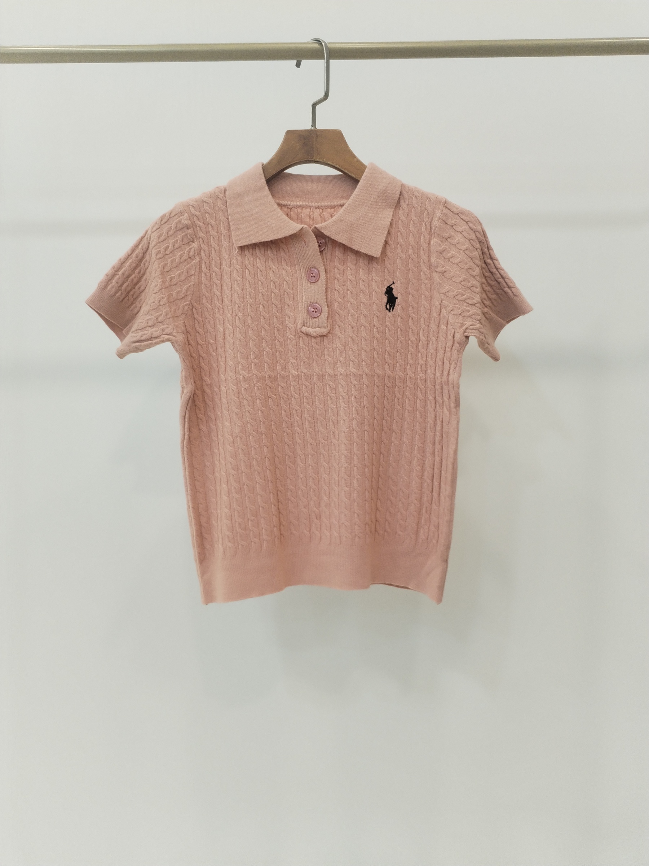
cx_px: 324
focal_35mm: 29
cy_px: 433
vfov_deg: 61.7
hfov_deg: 48.2
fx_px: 725
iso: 345
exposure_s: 1/60
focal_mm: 4.75
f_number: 1.8
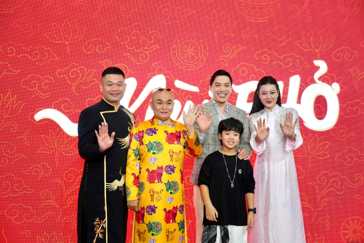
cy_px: 122
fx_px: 404
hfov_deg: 48.5
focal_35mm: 40
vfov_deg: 33.4
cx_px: 182
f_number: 4
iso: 1000
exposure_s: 1/320
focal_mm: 40
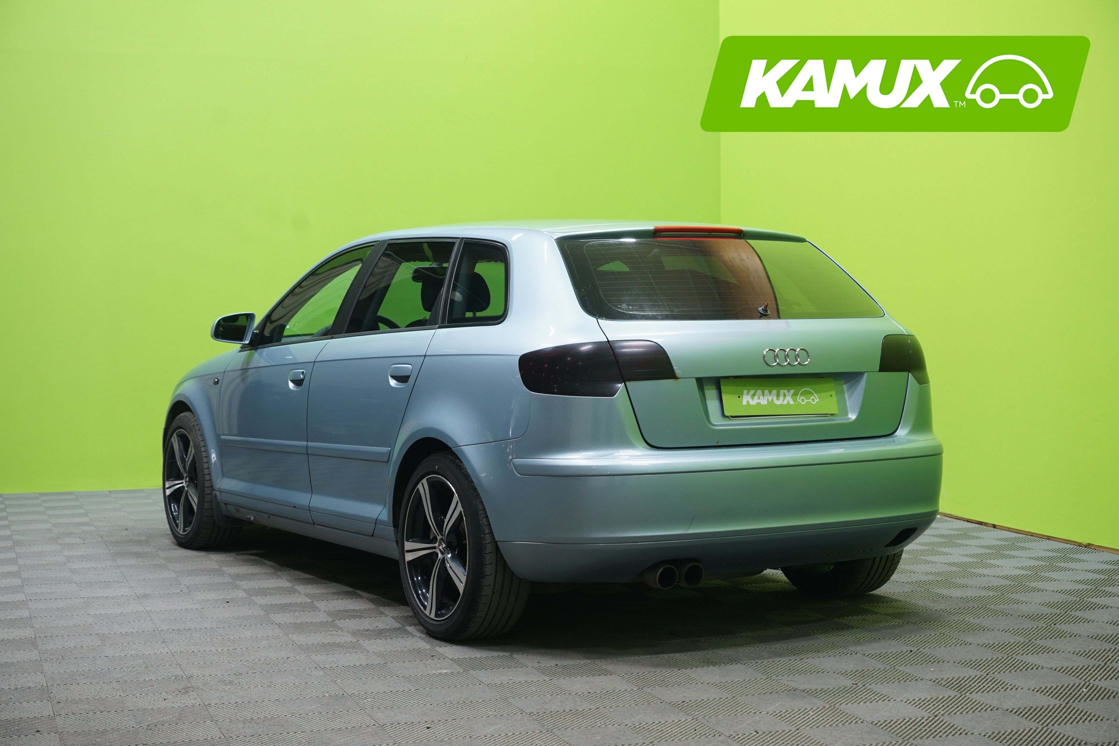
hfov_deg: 35.1
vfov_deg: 23.8
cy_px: 373
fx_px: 1772
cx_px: 560
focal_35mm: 57
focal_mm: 57
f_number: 5.6
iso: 800
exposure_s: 1/20
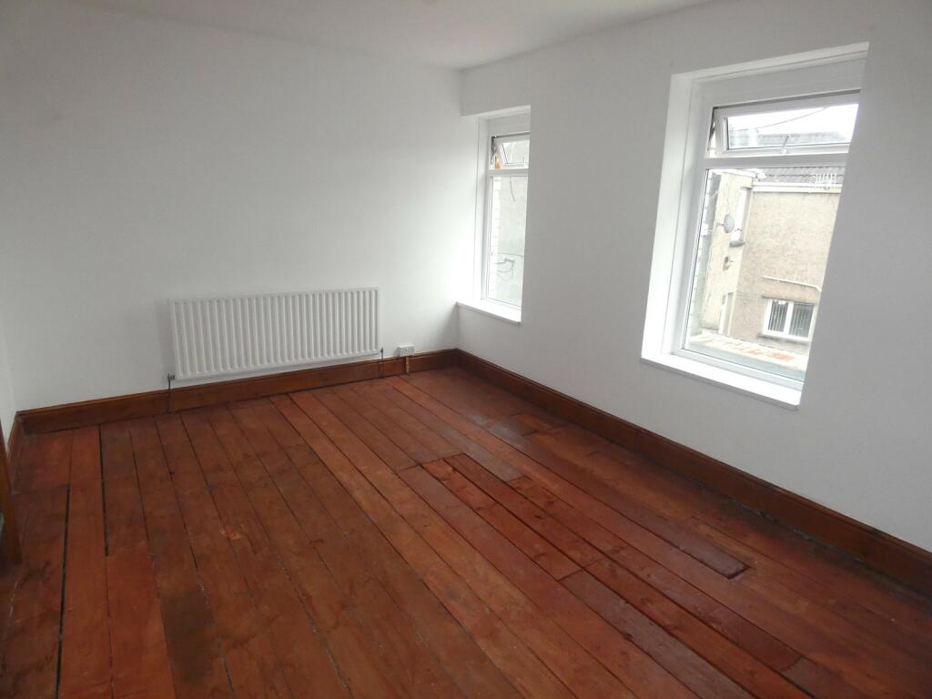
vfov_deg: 66.0
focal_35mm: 20
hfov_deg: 81.7
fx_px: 538
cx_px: 466
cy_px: 350
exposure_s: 1/125
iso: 400
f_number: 2.8
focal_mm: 3.6
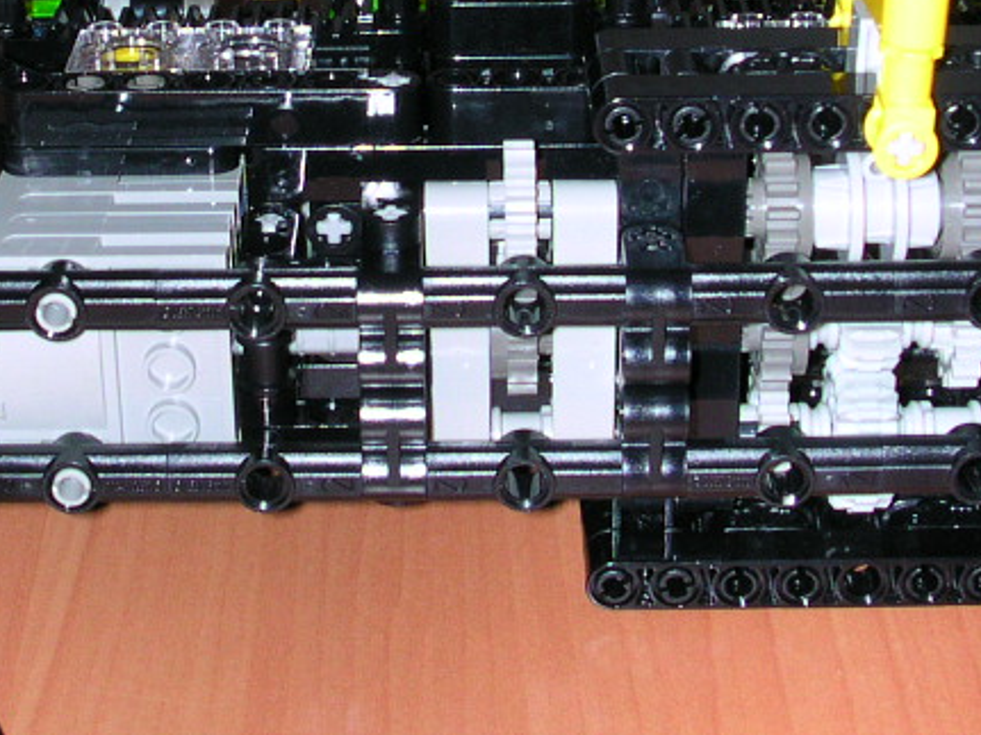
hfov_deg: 22.2
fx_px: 2493
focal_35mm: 88
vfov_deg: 16.7
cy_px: 168
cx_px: 312
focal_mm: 5.6
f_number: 4.5
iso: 100
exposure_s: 1/60
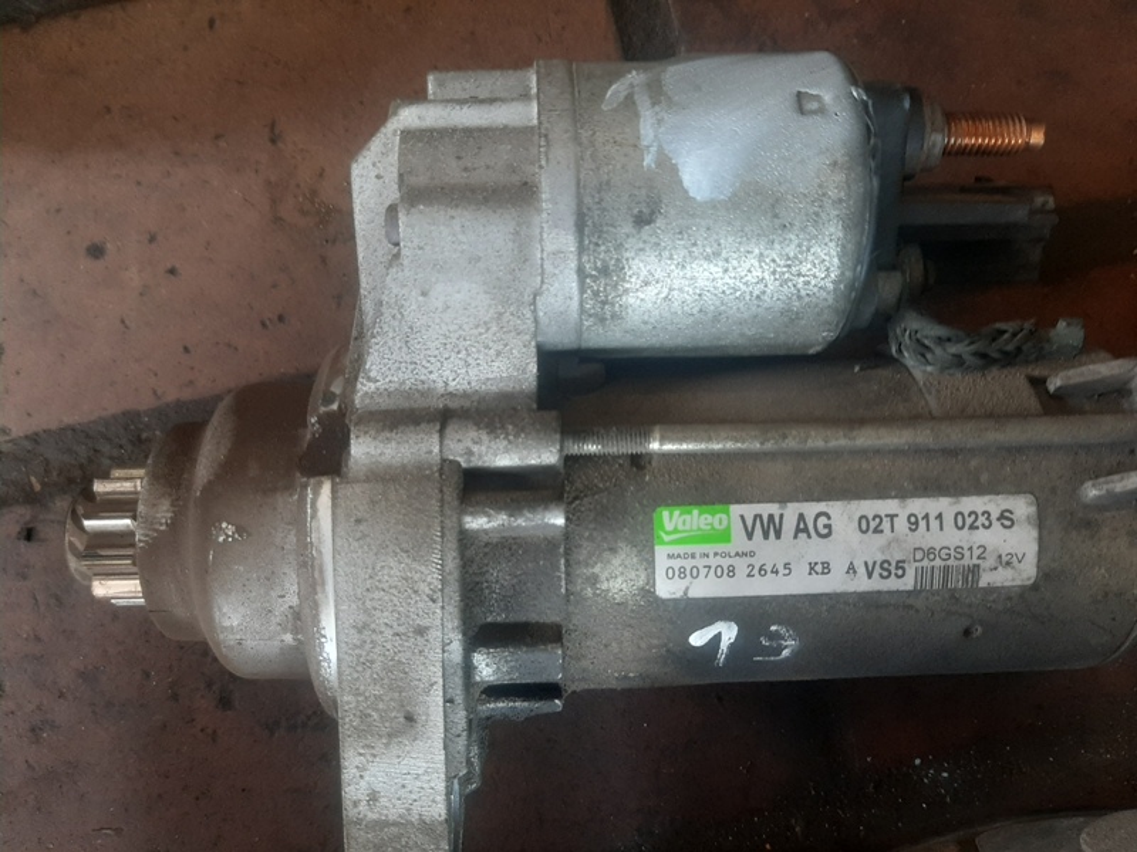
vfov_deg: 51.4
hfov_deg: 65.3
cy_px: 426
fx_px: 887
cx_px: 568
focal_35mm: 27
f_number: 1.7
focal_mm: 3.93
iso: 200
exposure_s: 1/50
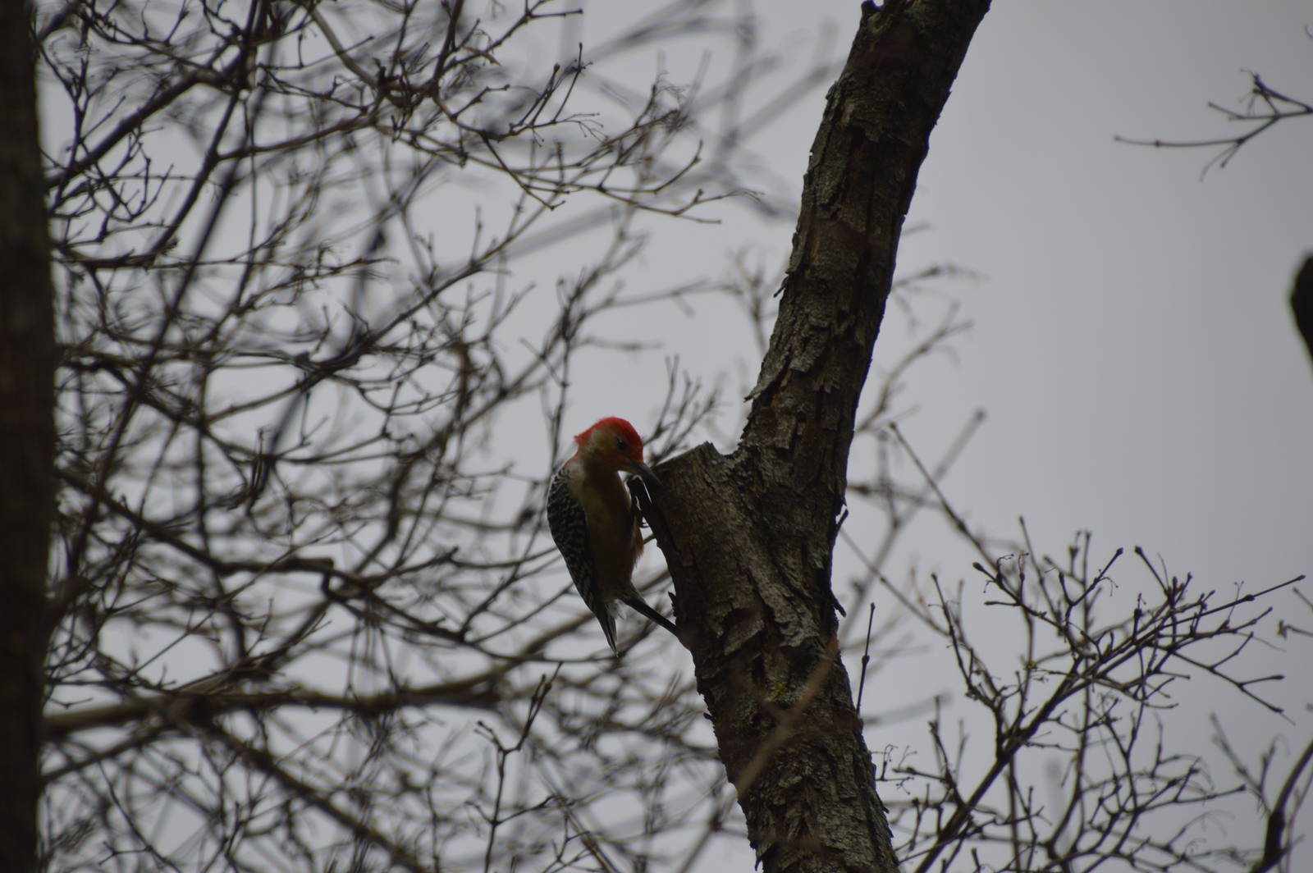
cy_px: 436
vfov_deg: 3.0
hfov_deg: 4.6
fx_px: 16399
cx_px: 656
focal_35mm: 450
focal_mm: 300
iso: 400
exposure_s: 1/1250
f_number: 6.3
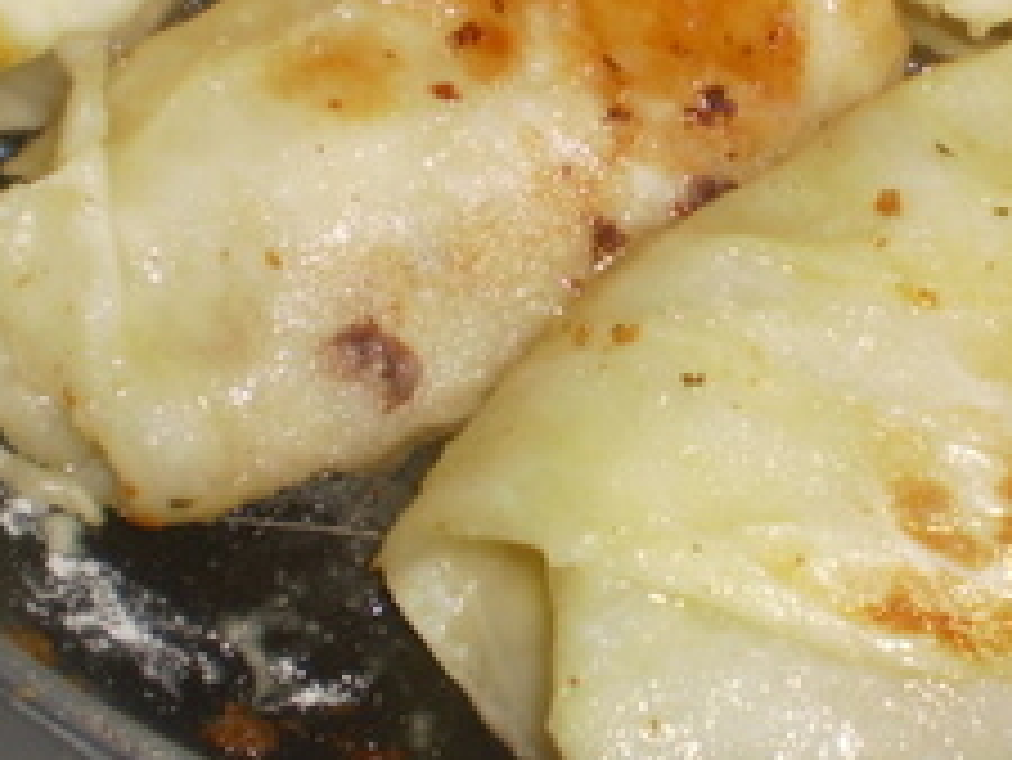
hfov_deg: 26.2
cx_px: 886
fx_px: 2106
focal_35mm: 72
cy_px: 117
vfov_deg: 20.2
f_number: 3.1
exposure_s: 1/30
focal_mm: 6.3
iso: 125
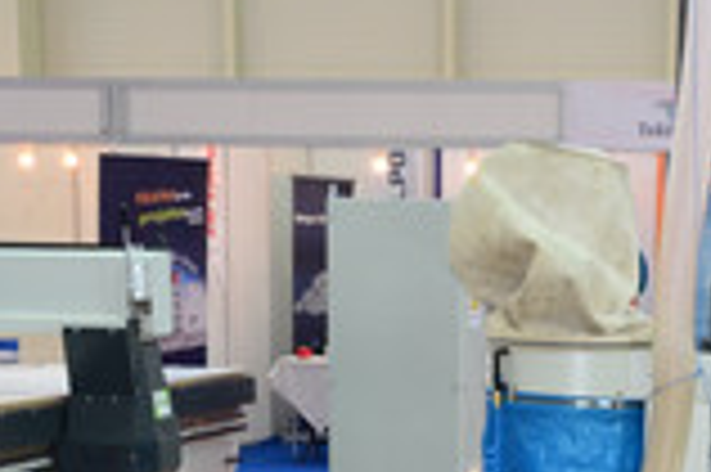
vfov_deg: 11.5
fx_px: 2249
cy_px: 721
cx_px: 639
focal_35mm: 114
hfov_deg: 17.7
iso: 800
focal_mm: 24
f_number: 4.5
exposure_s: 1/60
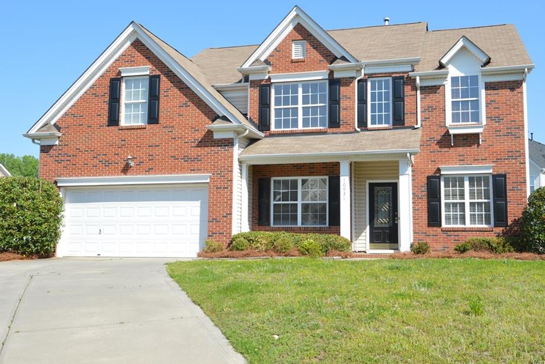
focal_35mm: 40
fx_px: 606
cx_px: 293
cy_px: 166
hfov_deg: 48.4
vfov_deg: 33.4
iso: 100
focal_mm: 24
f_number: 8
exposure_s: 1/250
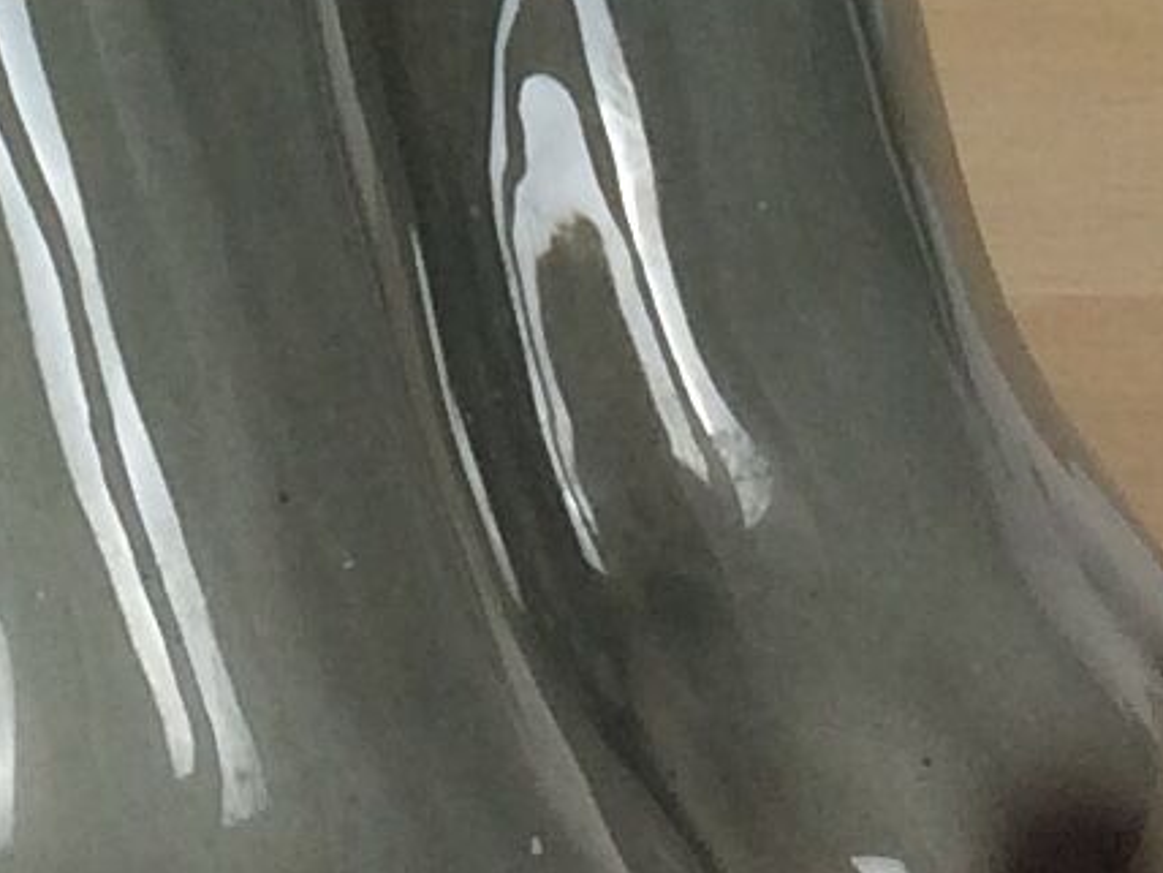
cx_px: -247
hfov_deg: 8.8
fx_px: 7425
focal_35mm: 221
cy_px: -1670
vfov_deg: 6.2
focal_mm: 4.15
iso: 40
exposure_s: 1/50
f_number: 2.2
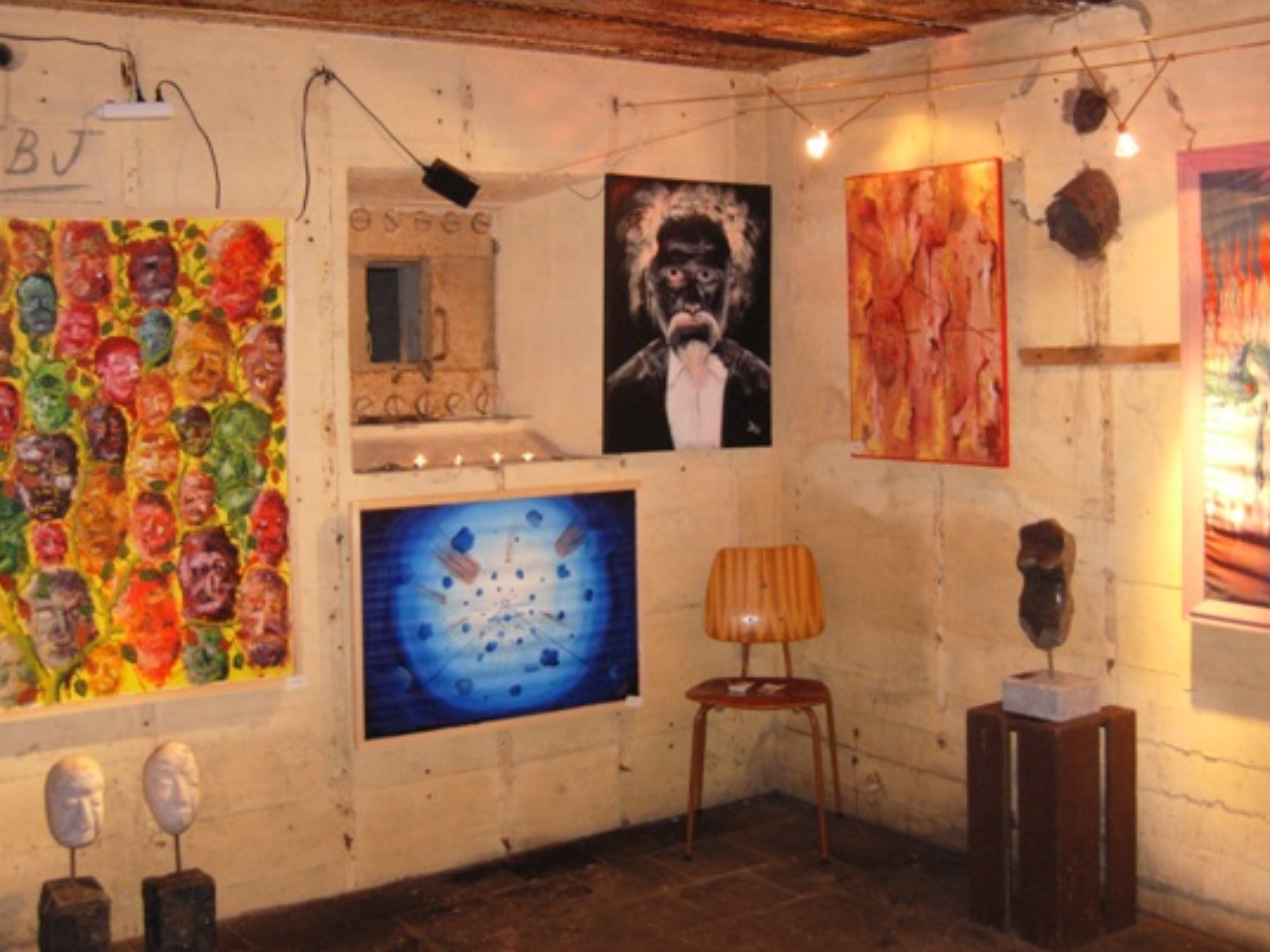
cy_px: 412
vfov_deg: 33.5
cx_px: 732
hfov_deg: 43.7
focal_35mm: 43
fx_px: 1578
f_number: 2.7
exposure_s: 1/8
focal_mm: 7.5
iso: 200
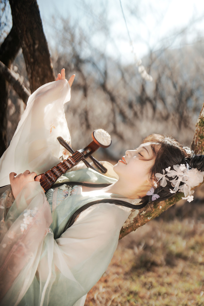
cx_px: 102
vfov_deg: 39.6
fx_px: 425
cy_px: 153
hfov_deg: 27.0
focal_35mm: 50
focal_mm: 50
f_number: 1.2
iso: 100
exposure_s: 1/8000
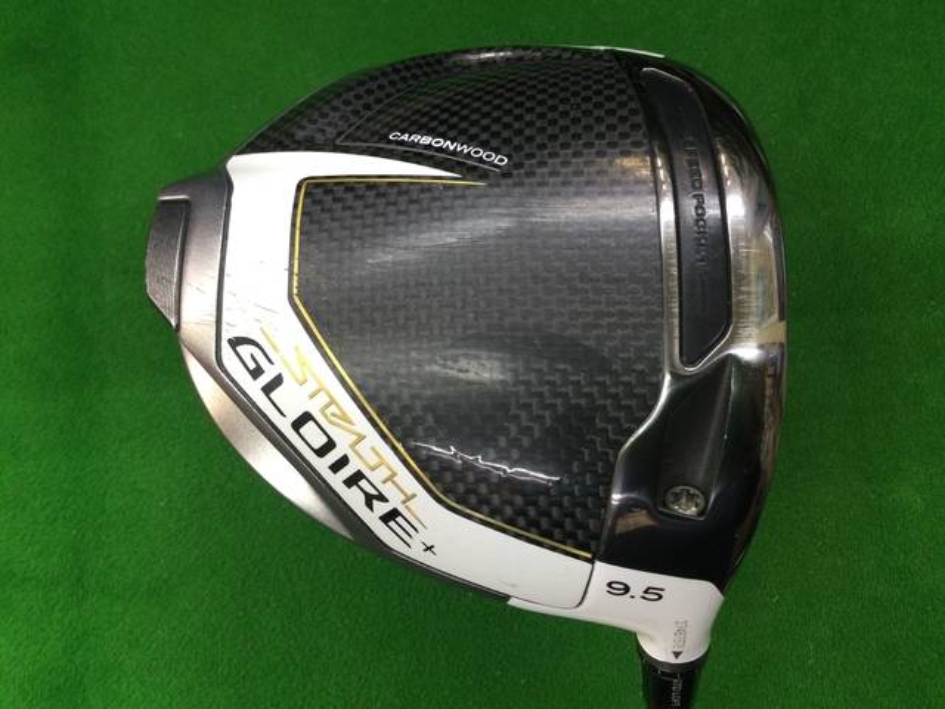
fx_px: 846
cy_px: 354
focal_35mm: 31
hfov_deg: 58.4
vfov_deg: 45.4
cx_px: 472
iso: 64
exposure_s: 1/30
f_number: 2.4
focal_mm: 3.3
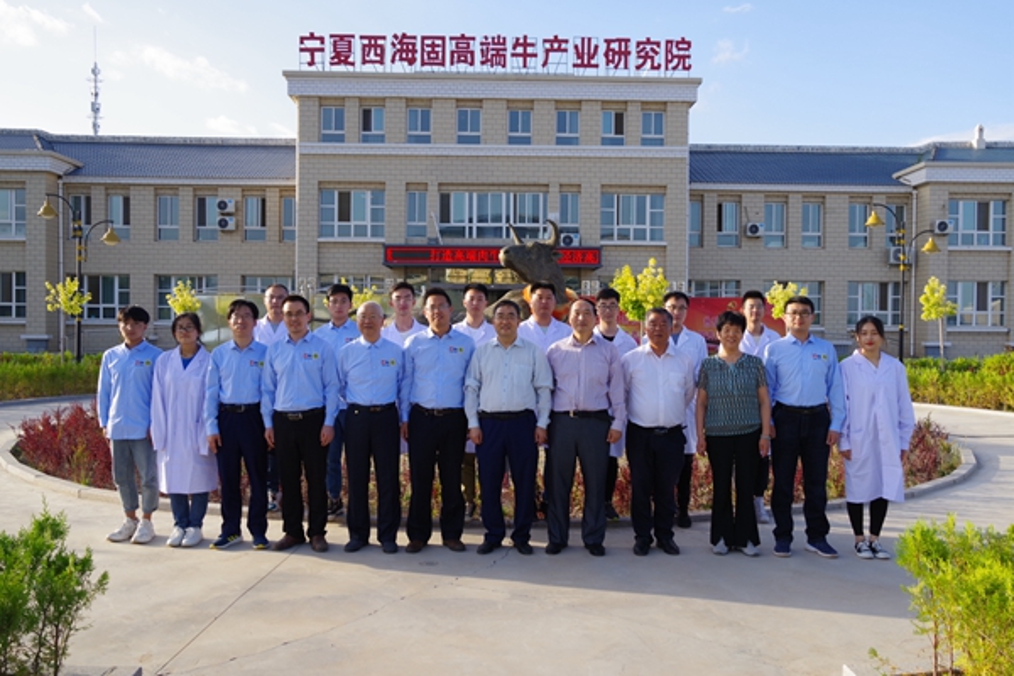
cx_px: 507
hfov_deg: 60.3
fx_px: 873
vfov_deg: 42.3
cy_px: 338
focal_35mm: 31
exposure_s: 1/125
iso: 400
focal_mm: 31
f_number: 11
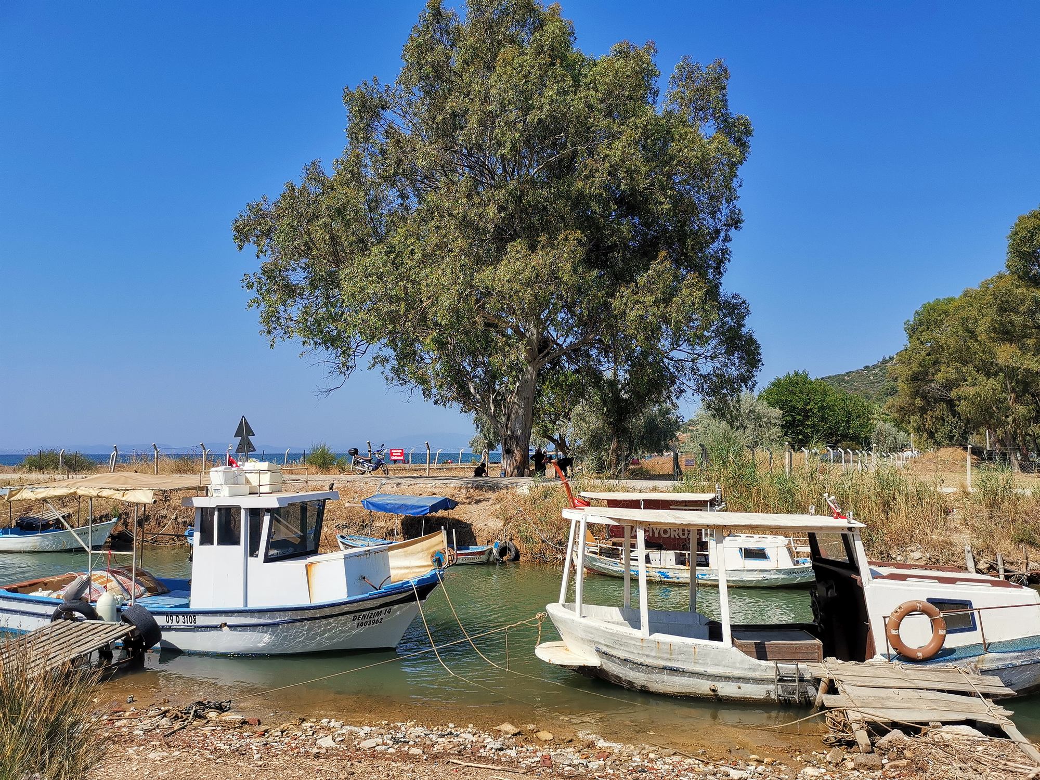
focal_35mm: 27
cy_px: 390
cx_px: 520
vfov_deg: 51.4
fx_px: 811
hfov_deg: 65.3
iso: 50
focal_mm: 5.58
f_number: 1.8
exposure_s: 3
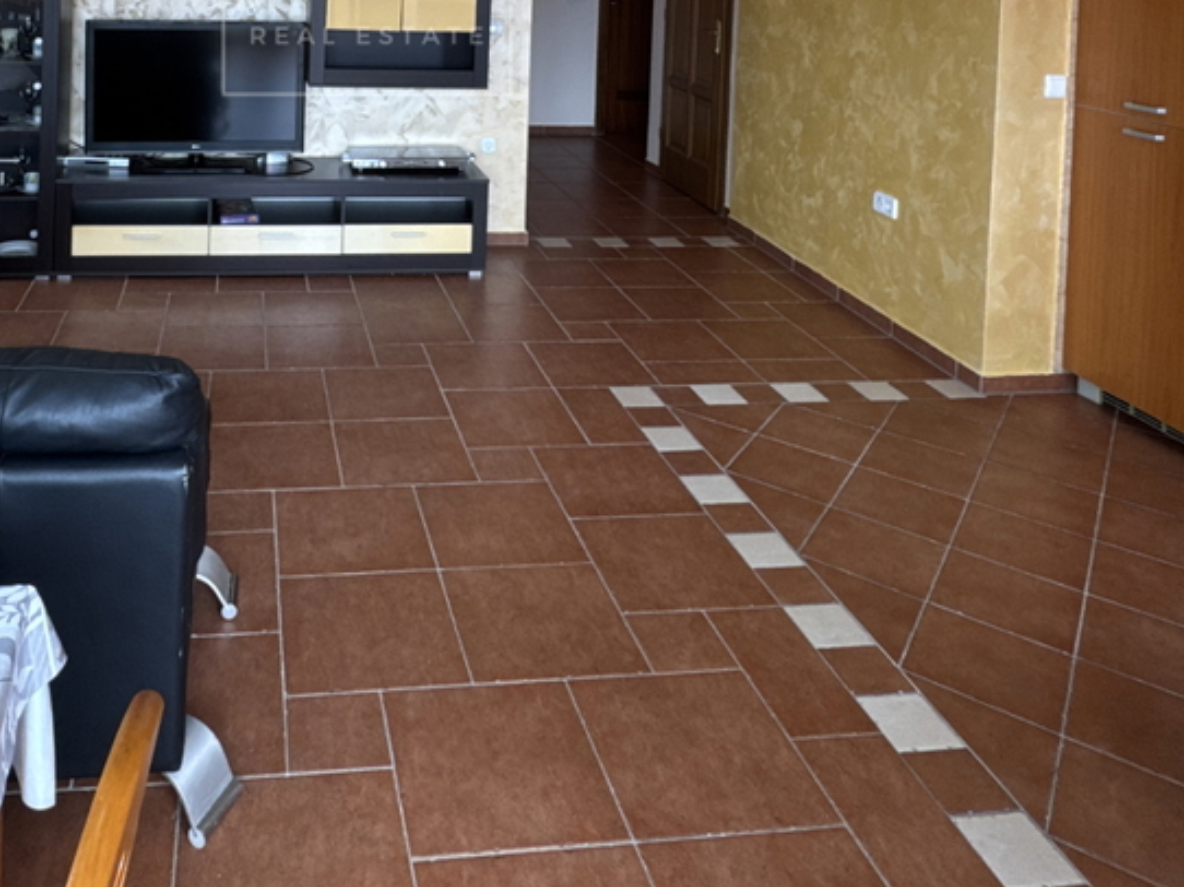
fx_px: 1060
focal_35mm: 31
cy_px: -39
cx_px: 369
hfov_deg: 56.8
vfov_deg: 39.0
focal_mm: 2.22
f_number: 2.2
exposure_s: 1/100
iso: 125
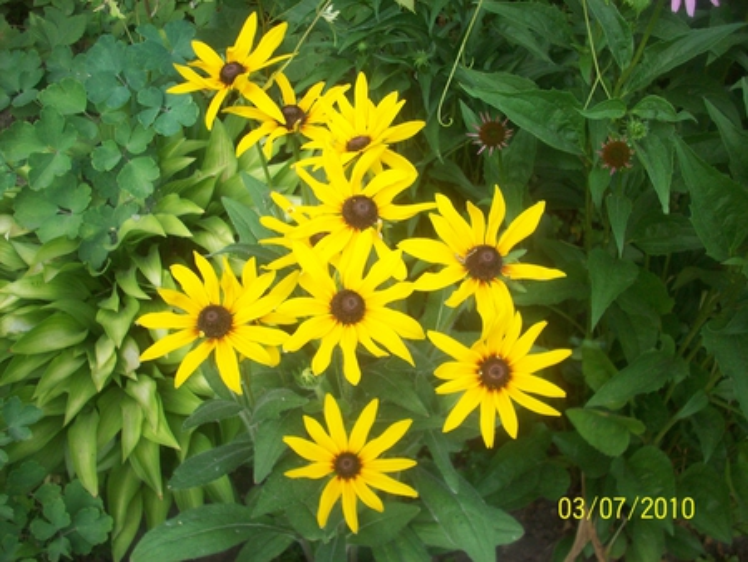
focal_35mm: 37
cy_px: 281
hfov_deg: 50.1
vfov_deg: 38.7
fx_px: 800
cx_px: 374
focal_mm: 6.2
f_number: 2.8
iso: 108
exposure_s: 1/64
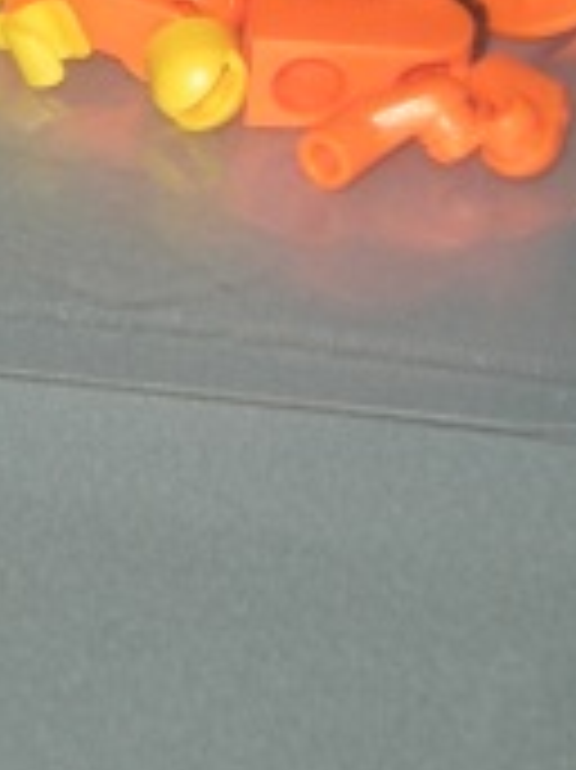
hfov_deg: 5.1
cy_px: 14
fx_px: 6509
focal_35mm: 293
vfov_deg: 6.7
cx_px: 86
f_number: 5.6
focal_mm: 17
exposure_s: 1/120
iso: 64
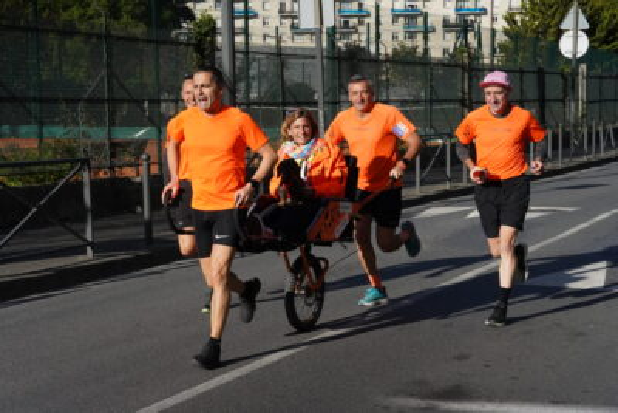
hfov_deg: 27.3
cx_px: 309
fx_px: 1271
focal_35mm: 74
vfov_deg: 18.4
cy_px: 206
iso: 8000
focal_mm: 74
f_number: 13
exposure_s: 1/8000
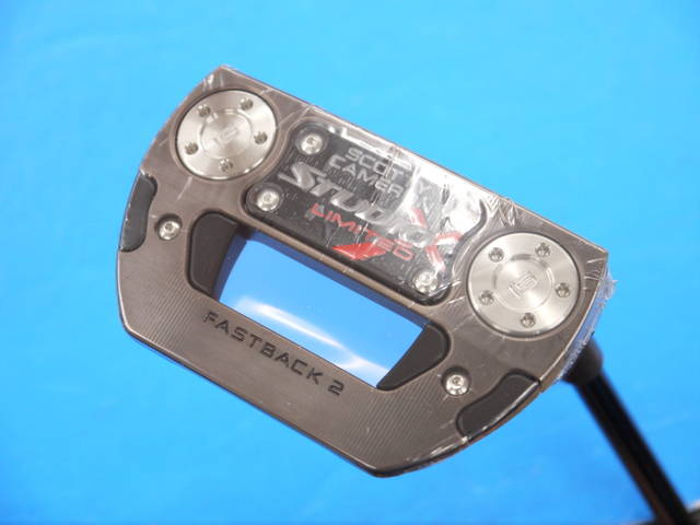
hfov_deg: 23.3
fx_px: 1699
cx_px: 350
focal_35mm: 84
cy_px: 262
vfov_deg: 17.6
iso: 800
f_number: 5.6
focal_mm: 42
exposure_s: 1/80
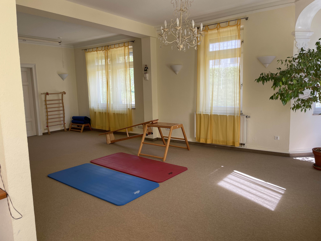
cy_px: 120
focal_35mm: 26
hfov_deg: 67.3
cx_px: 160
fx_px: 241
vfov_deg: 53.1
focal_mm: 4.2
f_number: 1.6
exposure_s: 1/142
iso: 32
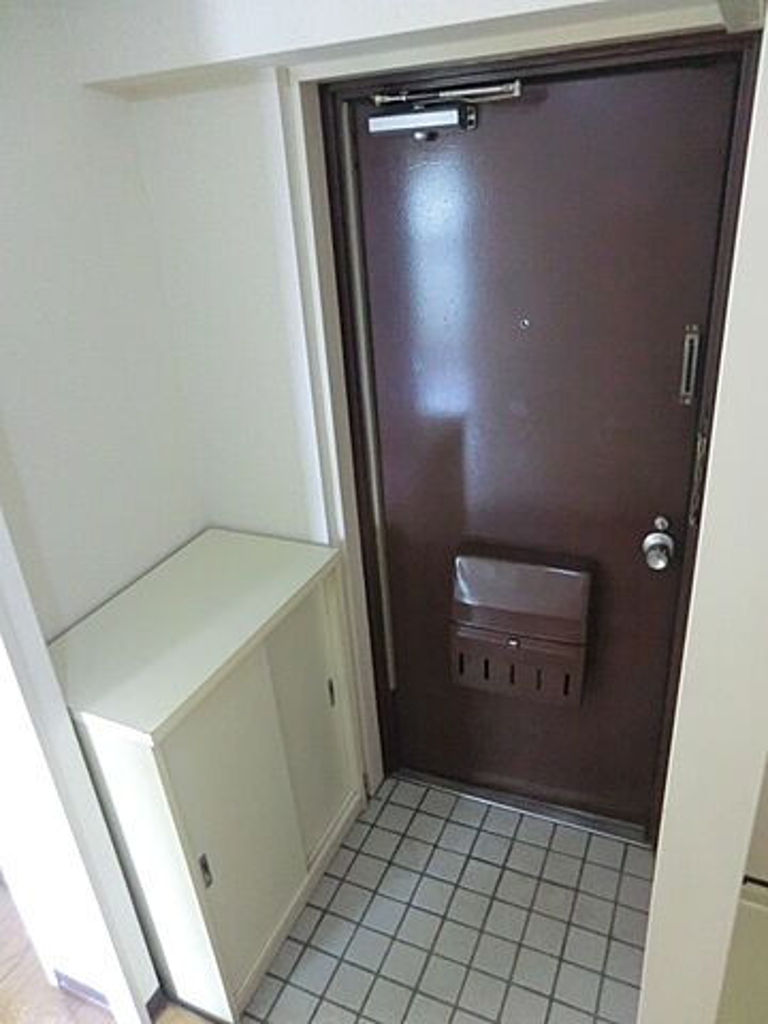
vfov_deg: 71.6
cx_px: 384
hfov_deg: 56.8
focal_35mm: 24
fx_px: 710
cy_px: 512
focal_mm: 4.3
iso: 800
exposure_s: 1/40
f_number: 3.2
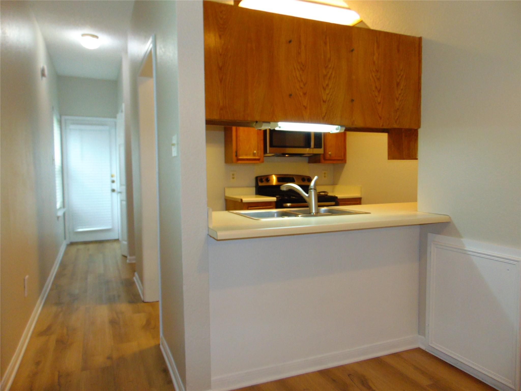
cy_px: 196
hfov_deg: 69.4
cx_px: 260
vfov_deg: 54.9
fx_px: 376
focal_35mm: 25
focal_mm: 4.5
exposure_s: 1/30
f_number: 3
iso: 200
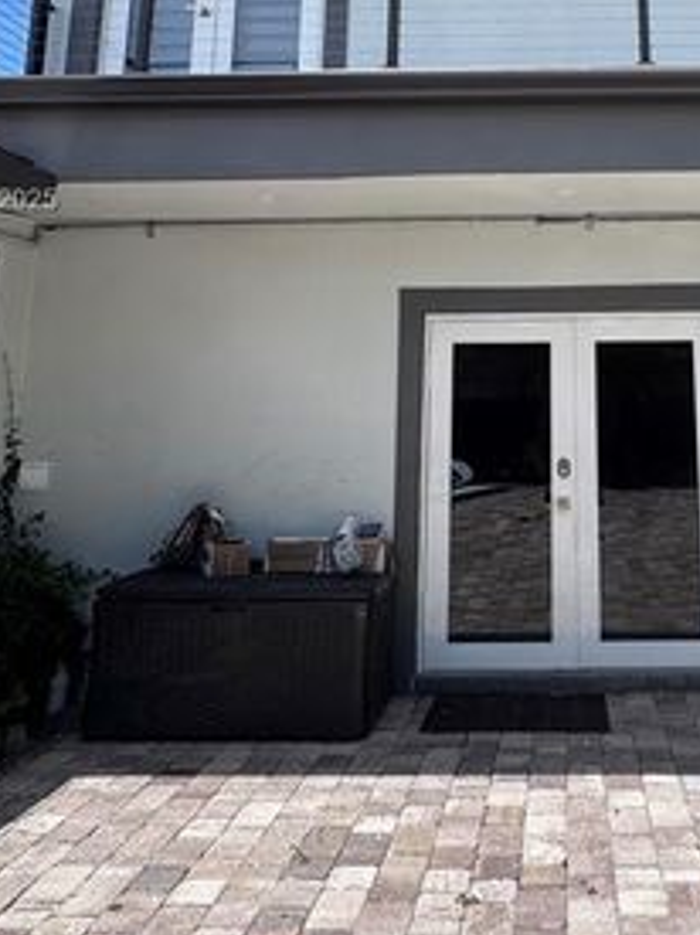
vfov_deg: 51.0
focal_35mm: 34
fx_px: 917
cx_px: 557
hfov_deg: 40.1
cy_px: 202
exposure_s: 1/956
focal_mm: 2.22
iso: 40
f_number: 2.2
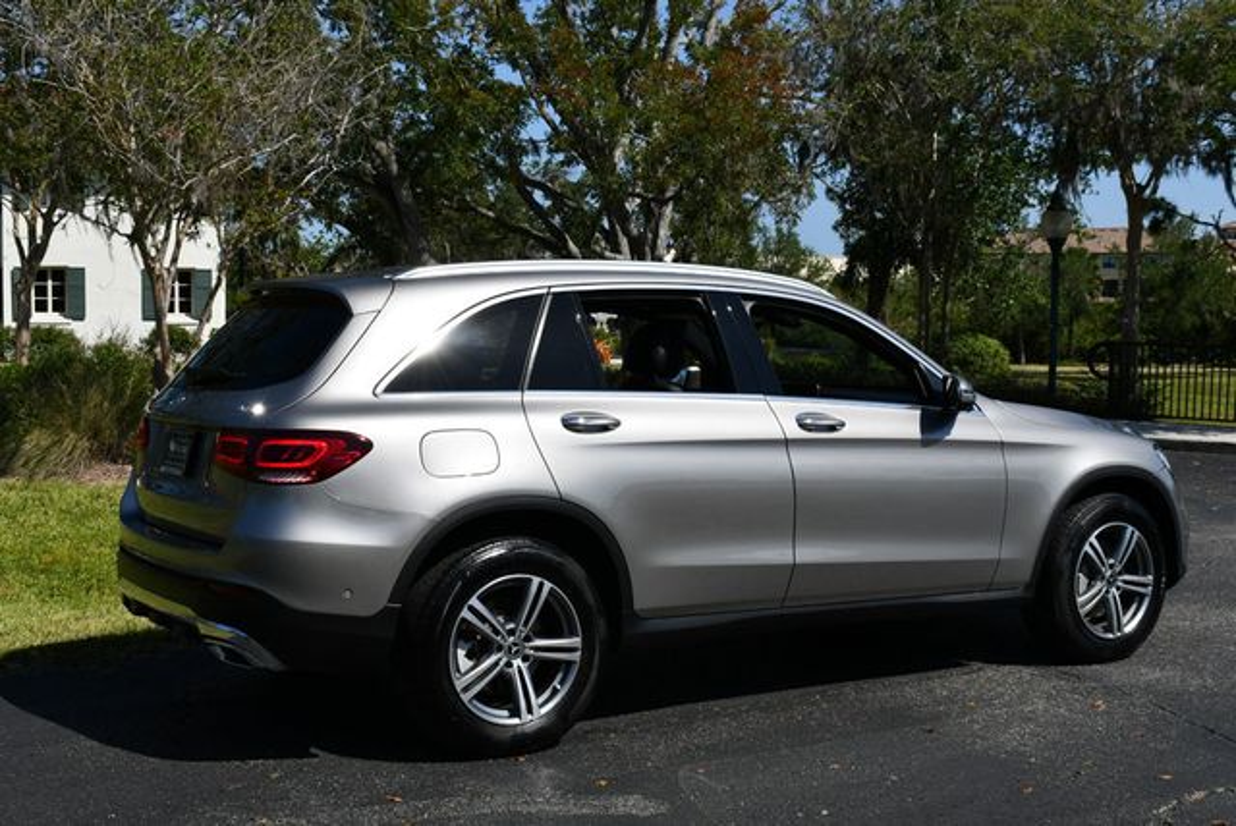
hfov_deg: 41.1
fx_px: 1649
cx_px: 618
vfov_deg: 28.1
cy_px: 413
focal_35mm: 48
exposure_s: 1/400
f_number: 10
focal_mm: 24
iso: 100
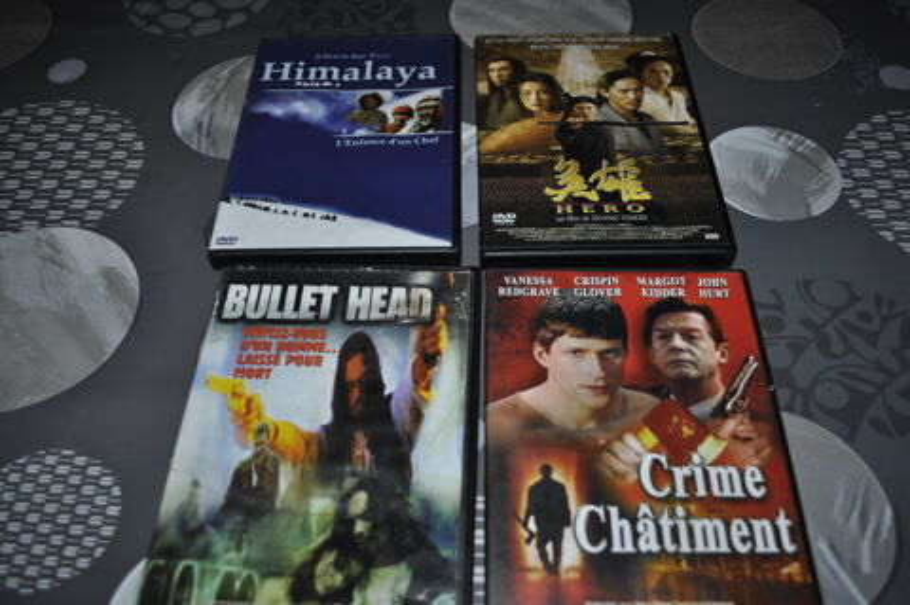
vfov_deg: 39.9
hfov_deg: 57.3
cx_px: 455
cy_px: 302
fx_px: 833
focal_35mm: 33
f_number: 3.8
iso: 280
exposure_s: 1/60
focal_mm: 22
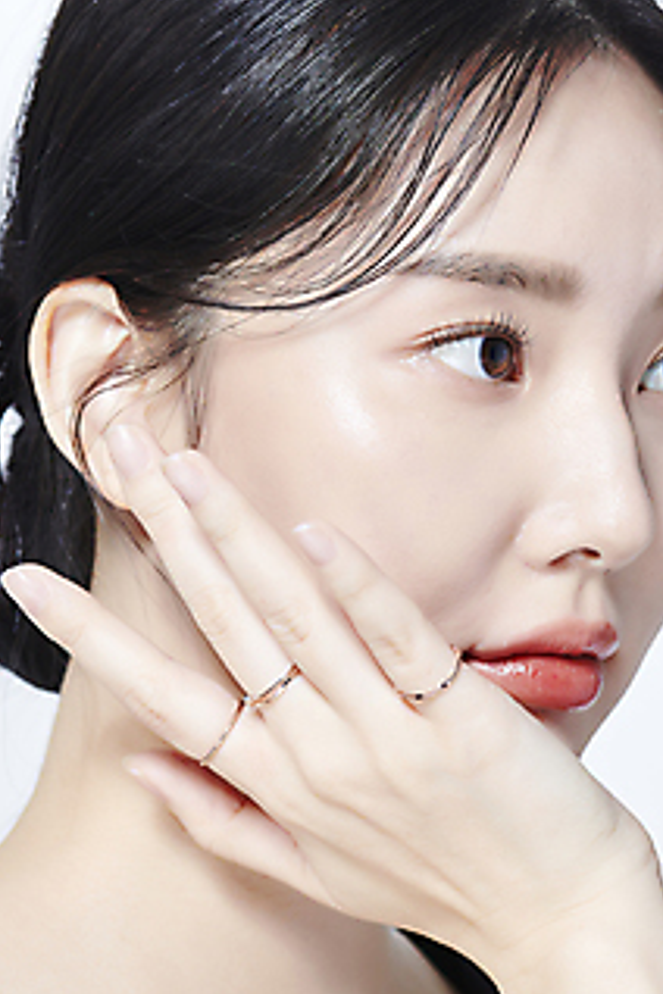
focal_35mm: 132
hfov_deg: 10.4
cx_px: 352
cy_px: 381
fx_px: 3646
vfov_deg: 15.5
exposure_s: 1/125
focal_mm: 105
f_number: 13
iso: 64
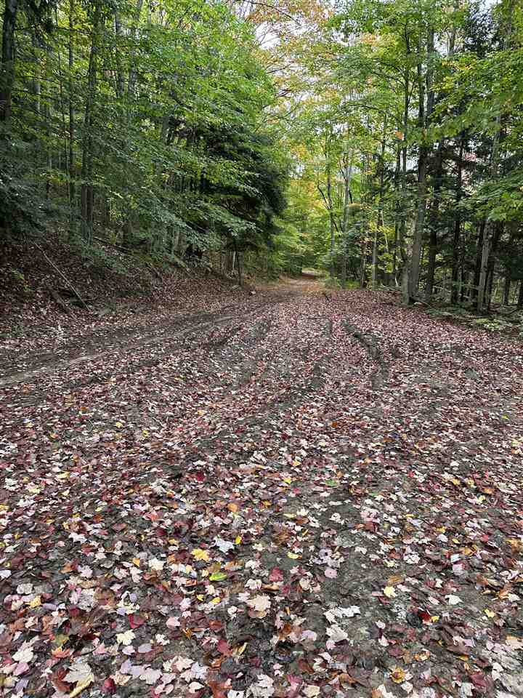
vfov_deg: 71.6
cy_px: 349
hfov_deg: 56.8
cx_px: 262
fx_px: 483
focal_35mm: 24
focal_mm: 6.86
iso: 125
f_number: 1.78
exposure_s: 1/121
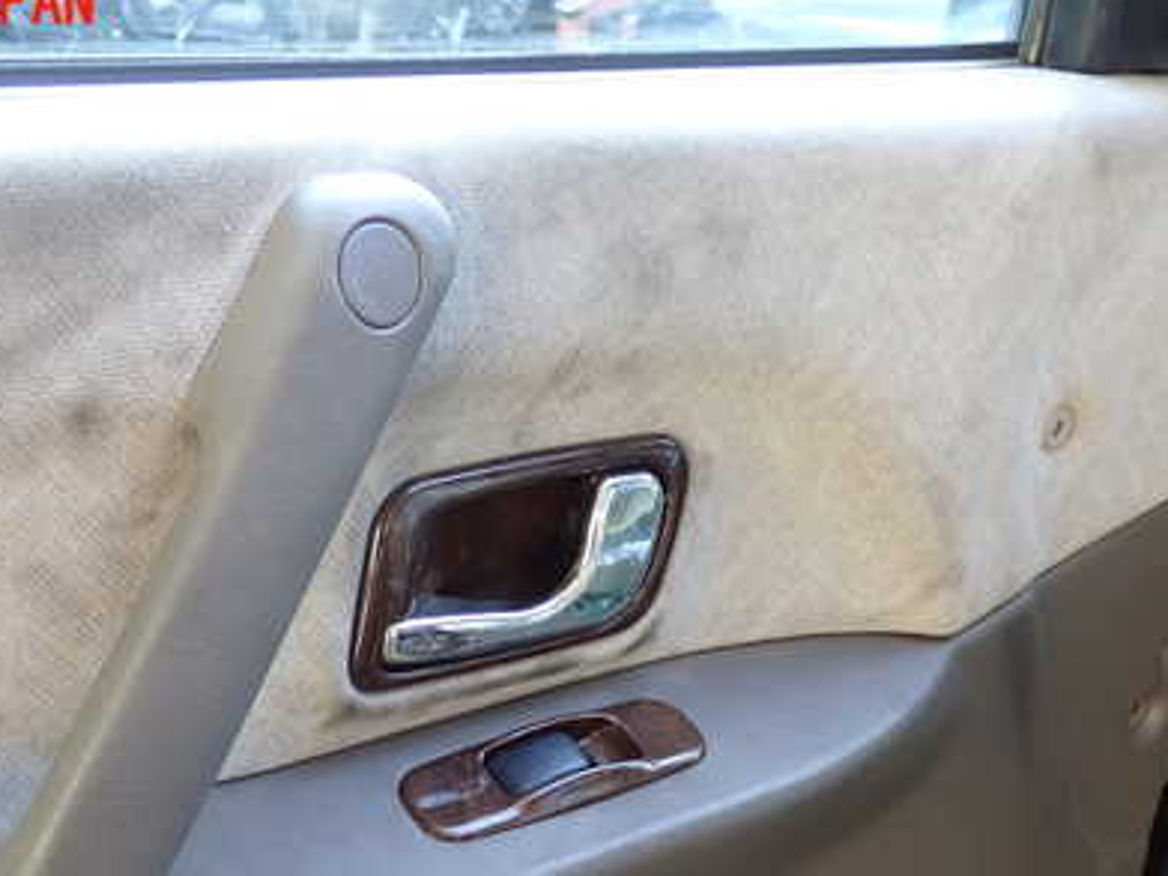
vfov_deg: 31.0
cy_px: 640
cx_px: 448
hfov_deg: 41.0
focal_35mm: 46
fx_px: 1552
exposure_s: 1/80
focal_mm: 5.4
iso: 200
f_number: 2.3
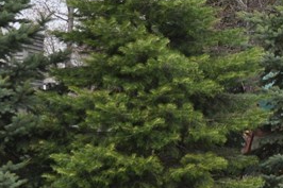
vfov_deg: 9.7
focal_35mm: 141
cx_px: 407
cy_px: 98
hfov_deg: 13.8
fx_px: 1108
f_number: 6.3
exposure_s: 1/160
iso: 200
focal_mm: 23
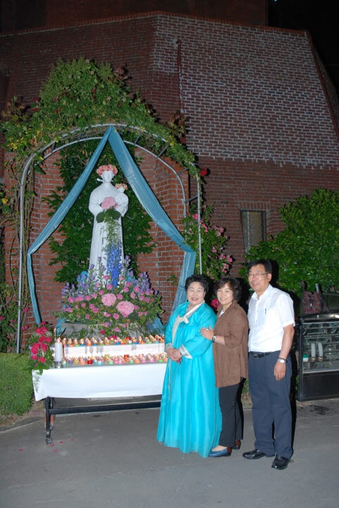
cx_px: 170
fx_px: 508
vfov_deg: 53.1
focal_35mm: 36
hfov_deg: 36.9
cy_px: 254
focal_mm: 24
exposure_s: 1/60
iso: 200
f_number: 5.6
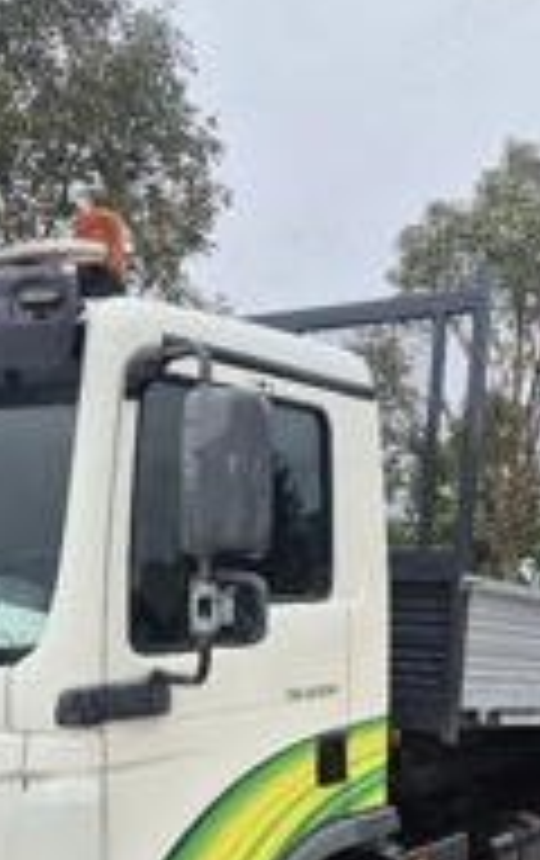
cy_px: 725
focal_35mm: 51
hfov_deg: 25.4
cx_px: 284
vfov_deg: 37.6
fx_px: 1196
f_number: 1.8
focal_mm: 5.4
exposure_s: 1/500
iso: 25
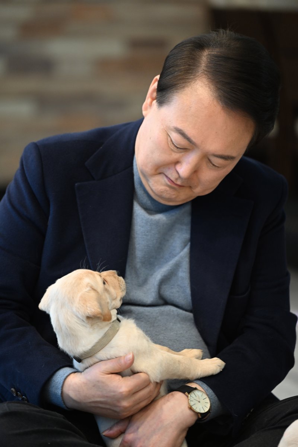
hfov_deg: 6.9
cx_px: 149
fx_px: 2483
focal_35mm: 200
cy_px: 224
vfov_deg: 10.3
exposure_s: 1/200
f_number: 3.2
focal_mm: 200
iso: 1250
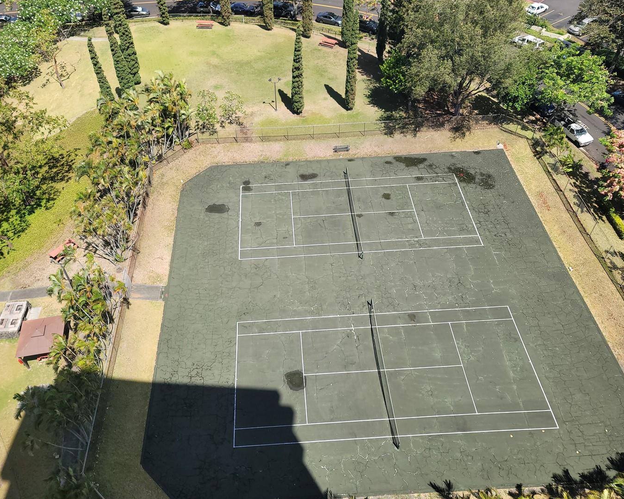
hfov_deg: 60.3
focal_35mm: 29
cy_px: 233
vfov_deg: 49.9
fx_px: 536
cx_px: 285
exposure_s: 1/694
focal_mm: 7
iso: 20
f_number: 1.8
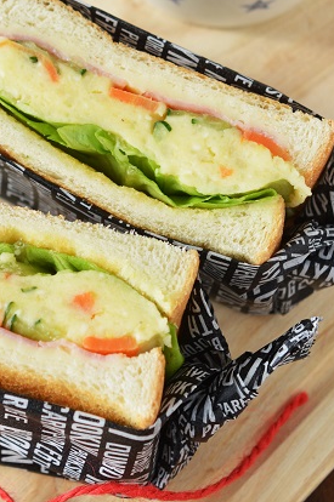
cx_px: 29
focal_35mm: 116
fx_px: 1618
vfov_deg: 17.7
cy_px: 212
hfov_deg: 11.7
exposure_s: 1/100
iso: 100
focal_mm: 40
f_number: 5
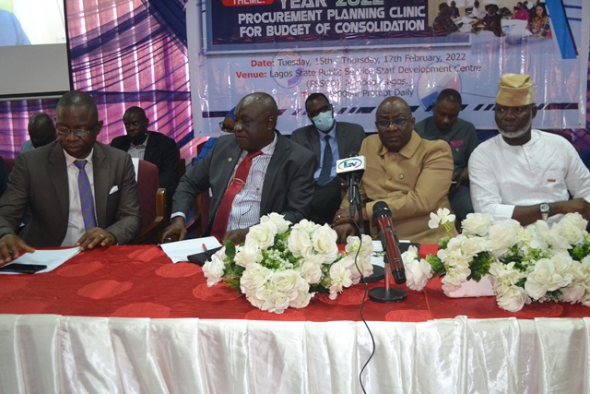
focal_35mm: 33
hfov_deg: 57.2
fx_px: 541
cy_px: 197
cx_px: 295
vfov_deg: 40.0
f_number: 4
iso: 2200
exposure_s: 1/60
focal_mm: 22
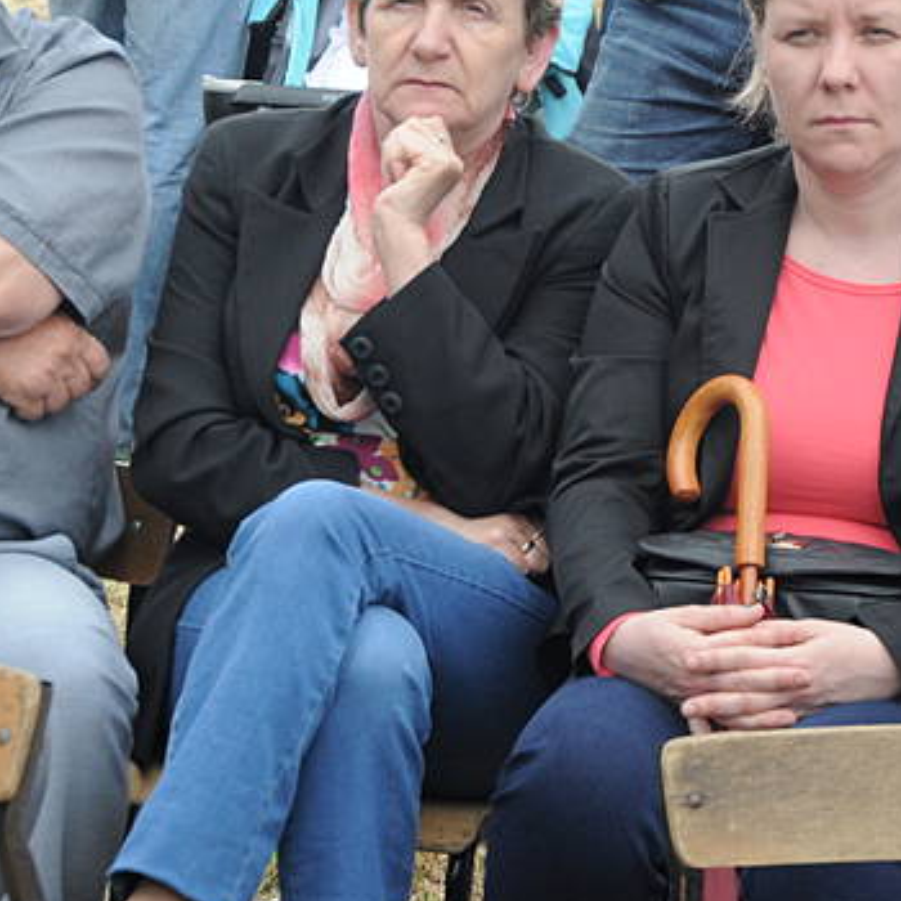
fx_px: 6833
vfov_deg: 7.5
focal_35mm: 232
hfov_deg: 7.5
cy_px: 364
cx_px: 322
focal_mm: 75
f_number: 5.3
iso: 500
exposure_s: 1/250
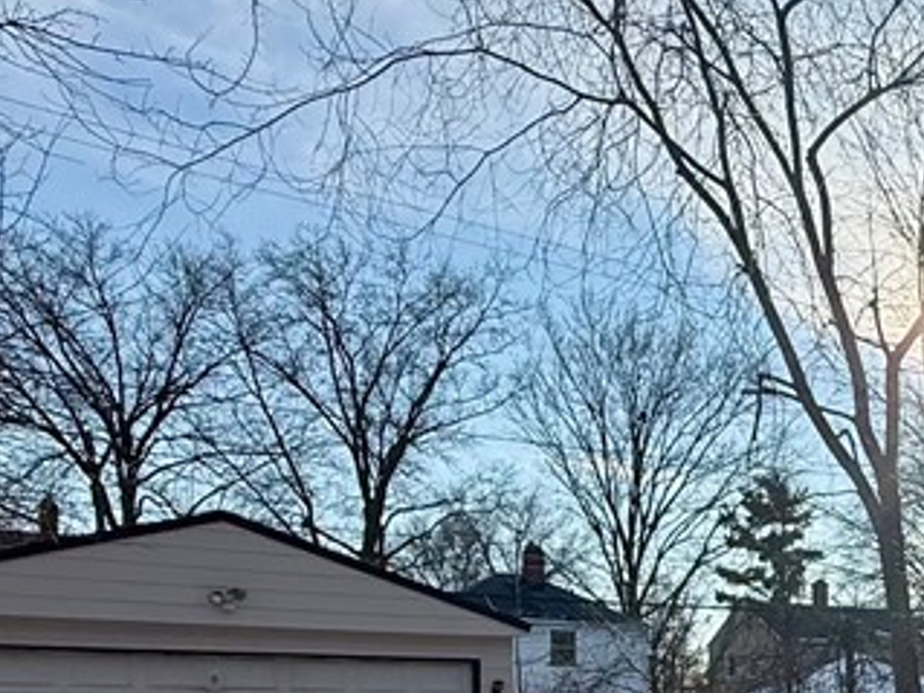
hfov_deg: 35.8
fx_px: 1201
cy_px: 771
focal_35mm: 45
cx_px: 1017
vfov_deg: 29.0
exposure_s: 1/3663
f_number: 2.2
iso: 50
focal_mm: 2.22
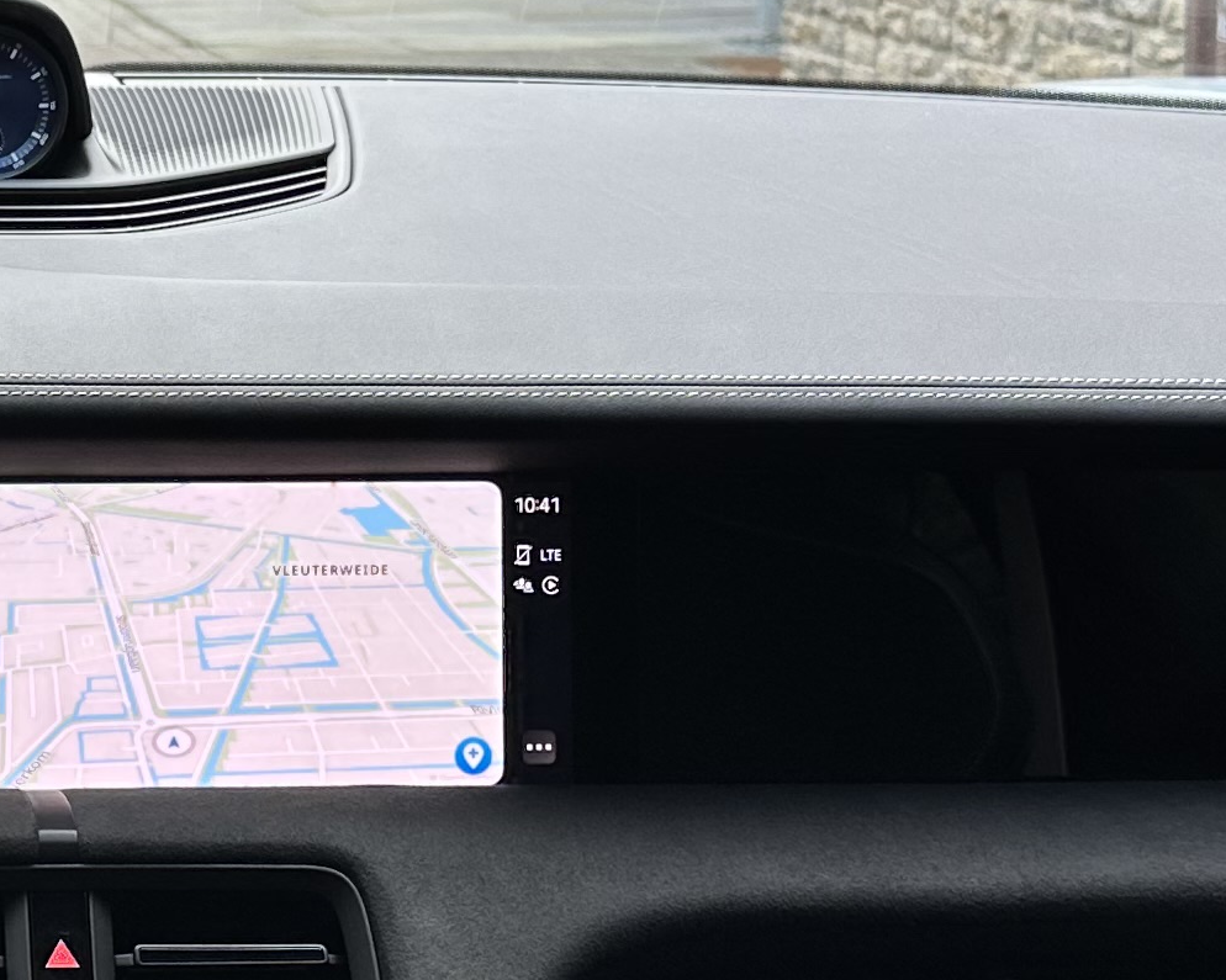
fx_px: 3447
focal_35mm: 95
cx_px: -104
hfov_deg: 19.4
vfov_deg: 16.2
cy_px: 428
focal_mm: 6.86
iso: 64
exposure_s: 1/121
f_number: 1.78
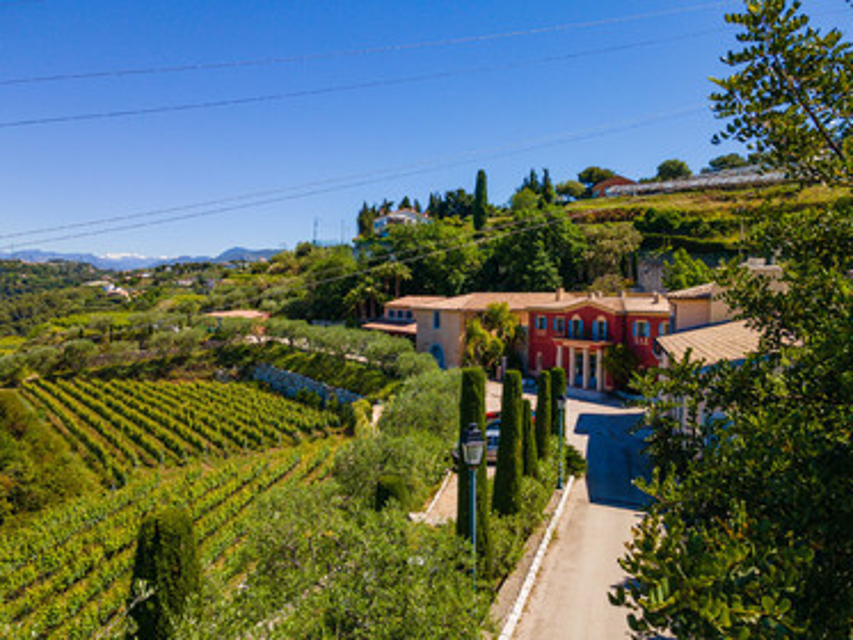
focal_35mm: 24
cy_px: 320
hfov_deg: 71.6
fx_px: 592
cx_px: 426
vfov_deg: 56.8
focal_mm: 4.5
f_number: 2.8
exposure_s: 1/500
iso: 100
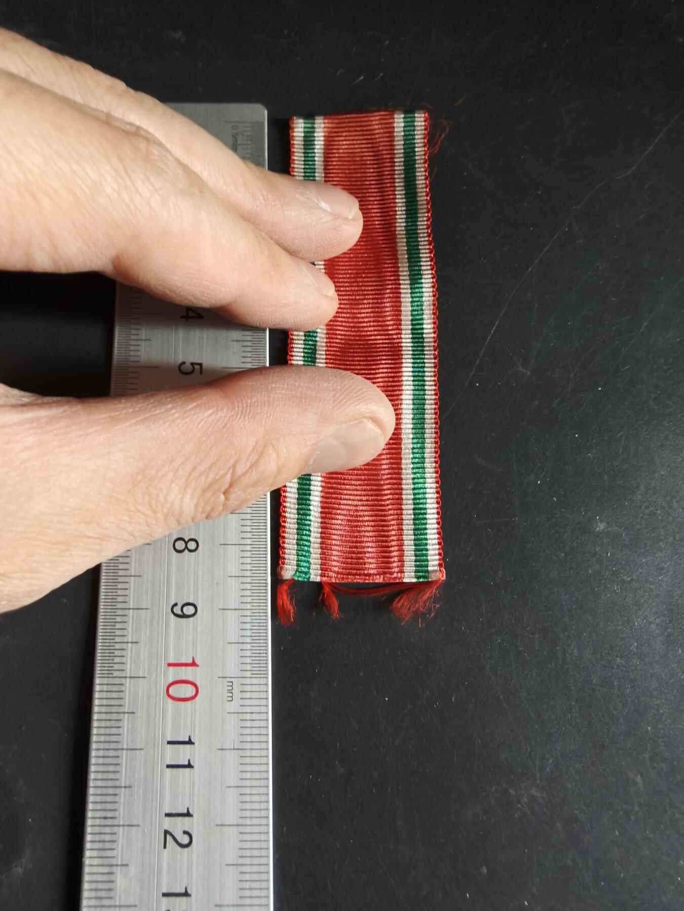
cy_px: 456
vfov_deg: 73.9
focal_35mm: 23
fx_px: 606
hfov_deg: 58.9
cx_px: 342
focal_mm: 2.32
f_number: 2
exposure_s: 1/50
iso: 640
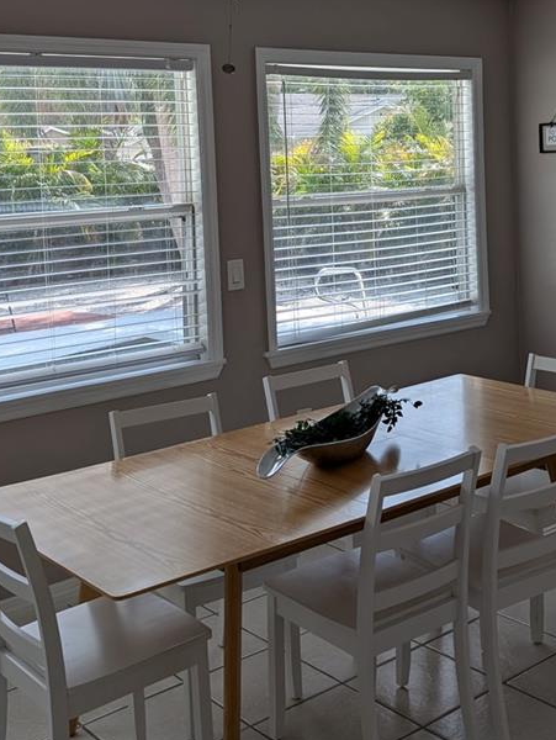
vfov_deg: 38.8
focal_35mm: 48
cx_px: 346
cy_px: 202
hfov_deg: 30.2
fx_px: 1027
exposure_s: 1/350
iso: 21
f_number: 1.68
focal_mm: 6.9
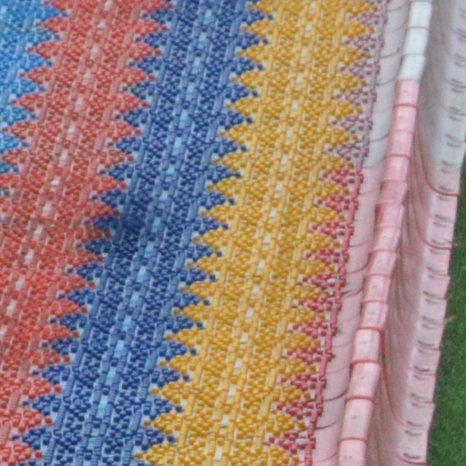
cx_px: 742
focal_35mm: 598
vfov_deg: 2.9
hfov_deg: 2.9
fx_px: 9108
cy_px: 872
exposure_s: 1/800
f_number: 8
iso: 800
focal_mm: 48
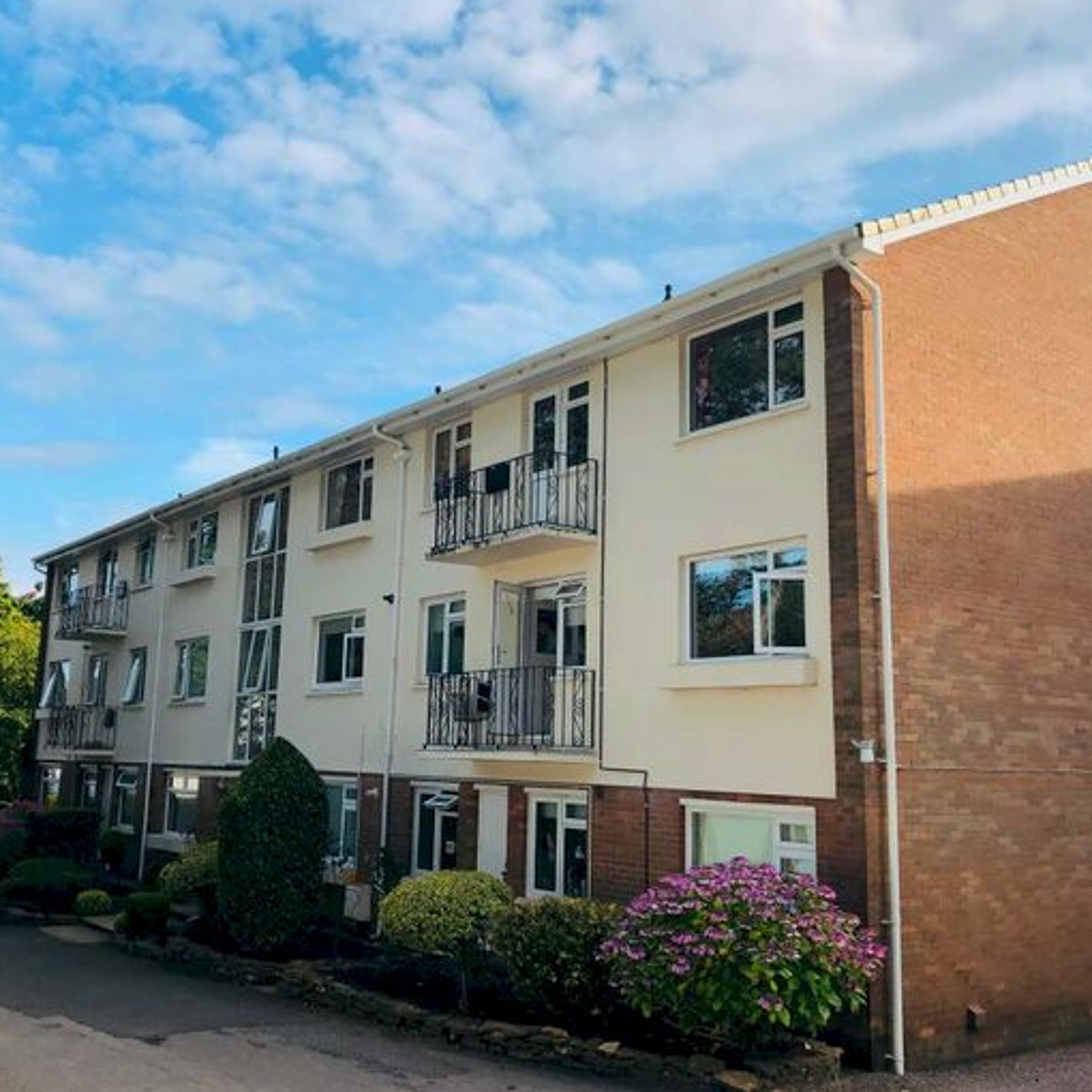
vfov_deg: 48.4
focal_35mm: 34
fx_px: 1213
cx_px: 537
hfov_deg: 48.4
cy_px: 534
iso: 20
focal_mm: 4
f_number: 1.8
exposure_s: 1/1230
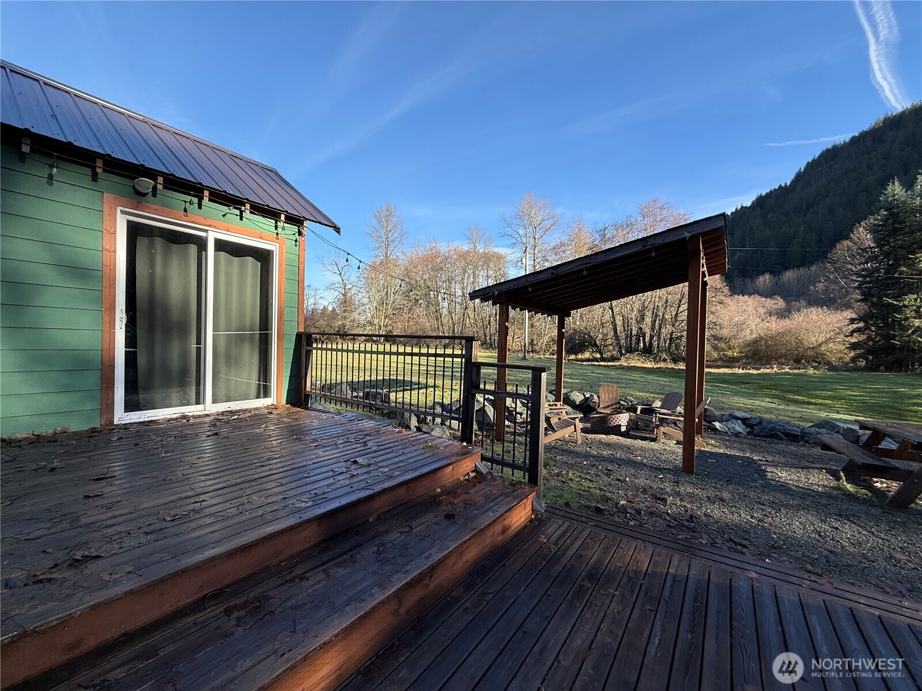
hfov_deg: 102.1
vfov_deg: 85.7
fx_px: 373
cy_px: 346
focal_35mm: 14
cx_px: 461
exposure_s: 1/644
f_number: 2.2
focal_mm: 2.22
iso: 50
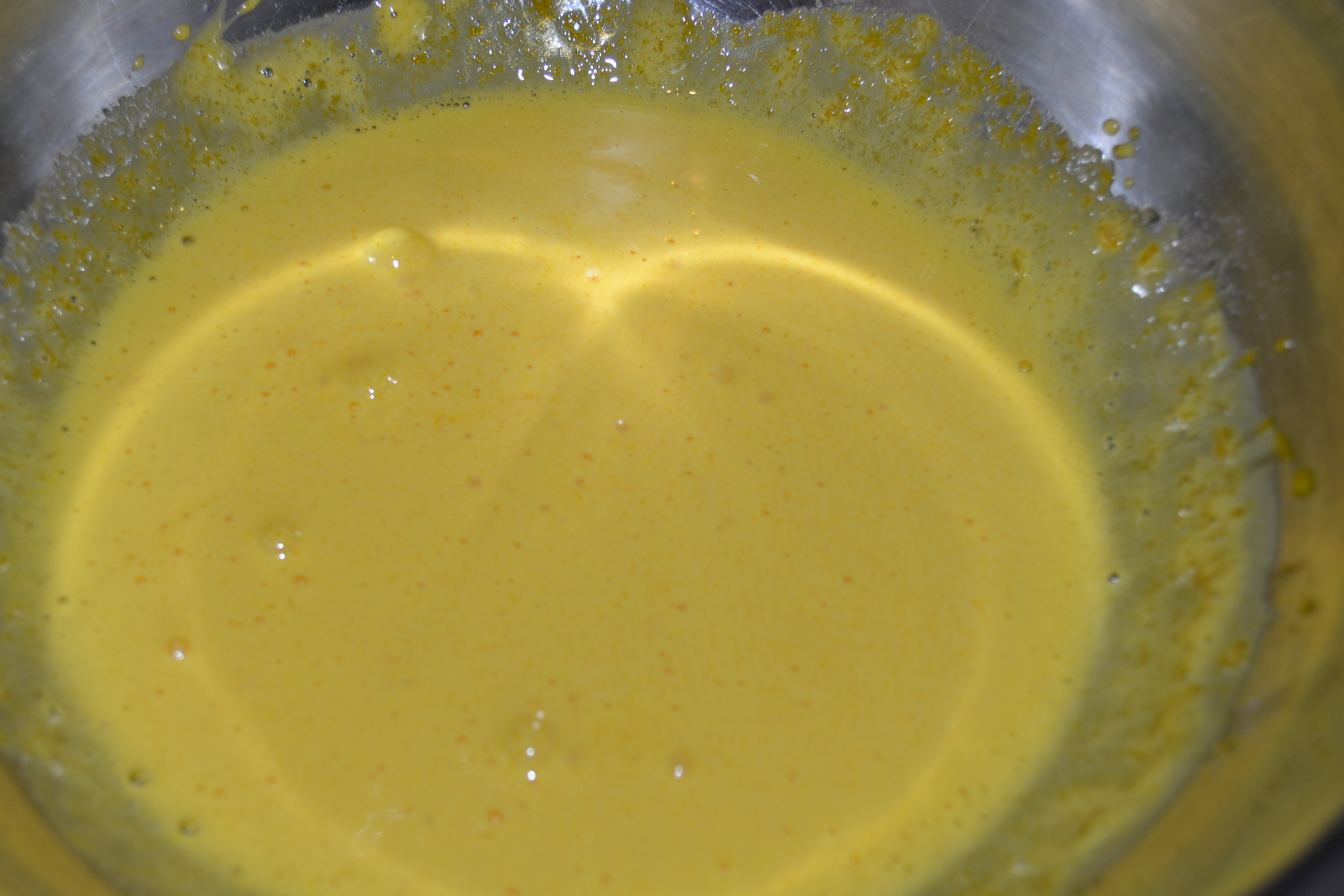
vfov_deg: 26.0
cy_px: 492
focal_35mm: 52
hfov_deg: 38.1
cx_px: 594
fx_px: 1941
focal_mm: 30
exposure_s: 1/60
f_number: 4.5
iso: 220
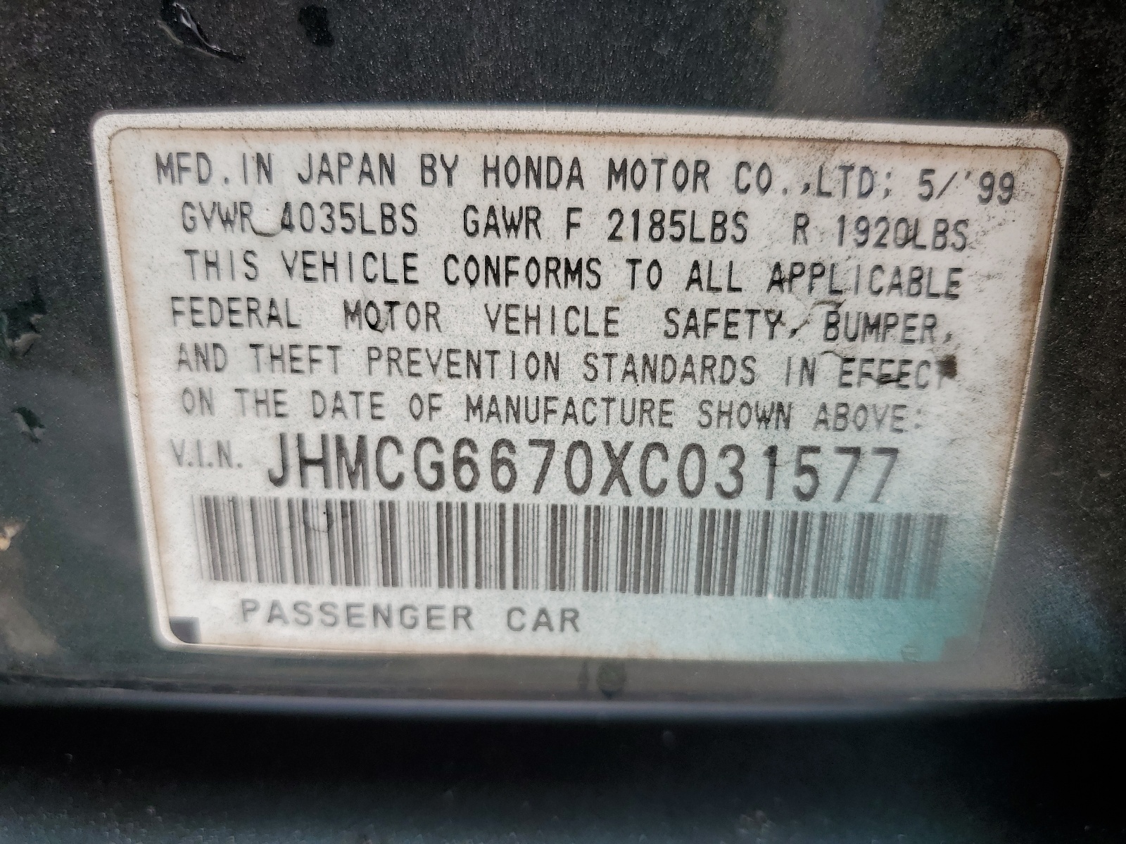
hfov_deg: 67.3
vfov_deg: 53.1
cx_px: 563
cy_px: 422
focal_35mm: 26
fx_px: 846
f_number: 1.5
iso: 50
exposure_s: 1/500
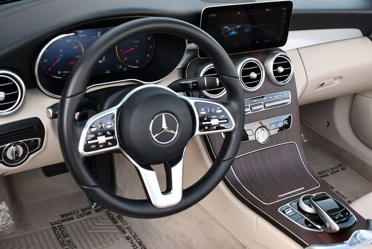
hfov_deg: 41.1
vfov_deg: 28.1
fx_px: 496
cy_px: 124
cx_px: 186
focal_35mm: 48
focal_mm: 24
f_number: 4.5
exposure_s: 1/250
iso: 400
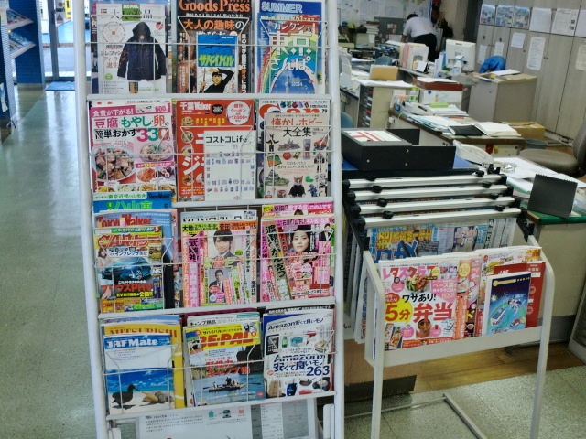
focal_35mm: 35
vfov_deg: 40.7
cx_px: 293
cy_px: 220
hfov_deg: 52.6
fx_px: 593
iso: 125
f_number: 3.1
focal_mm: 6.3
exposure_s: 1/60
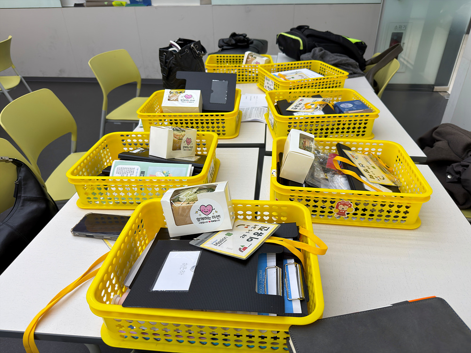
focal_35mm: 24
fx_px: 327
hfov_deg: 71.6
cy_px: 176
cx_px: 236
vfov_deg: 56.8
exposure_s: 1/120
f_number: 1.78
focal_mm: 6.76
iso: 64
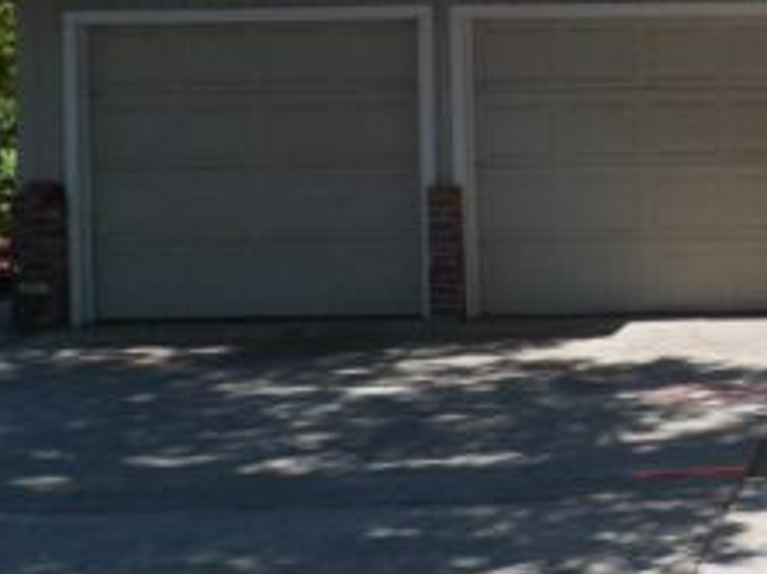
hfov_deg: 21.8
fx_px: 1726
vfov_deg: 18.8
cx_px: 1074
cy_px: 173
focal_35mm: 78
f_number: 3.3
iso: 80
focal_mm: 4.9
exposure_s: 1/750
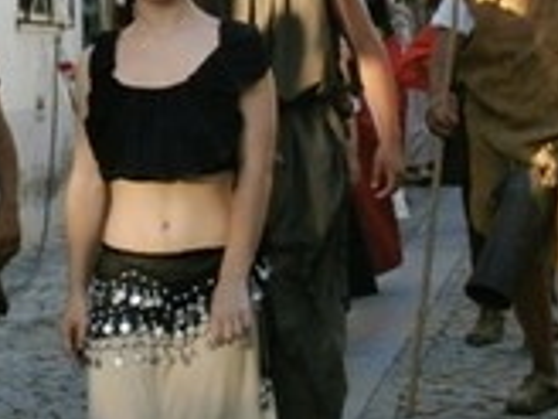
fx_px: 2208
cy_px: 36
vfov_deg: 10.8
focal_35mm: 137
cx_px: 184
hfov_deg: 14.4
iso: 100
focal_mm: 8.02
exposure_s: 1/200
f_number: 3.8
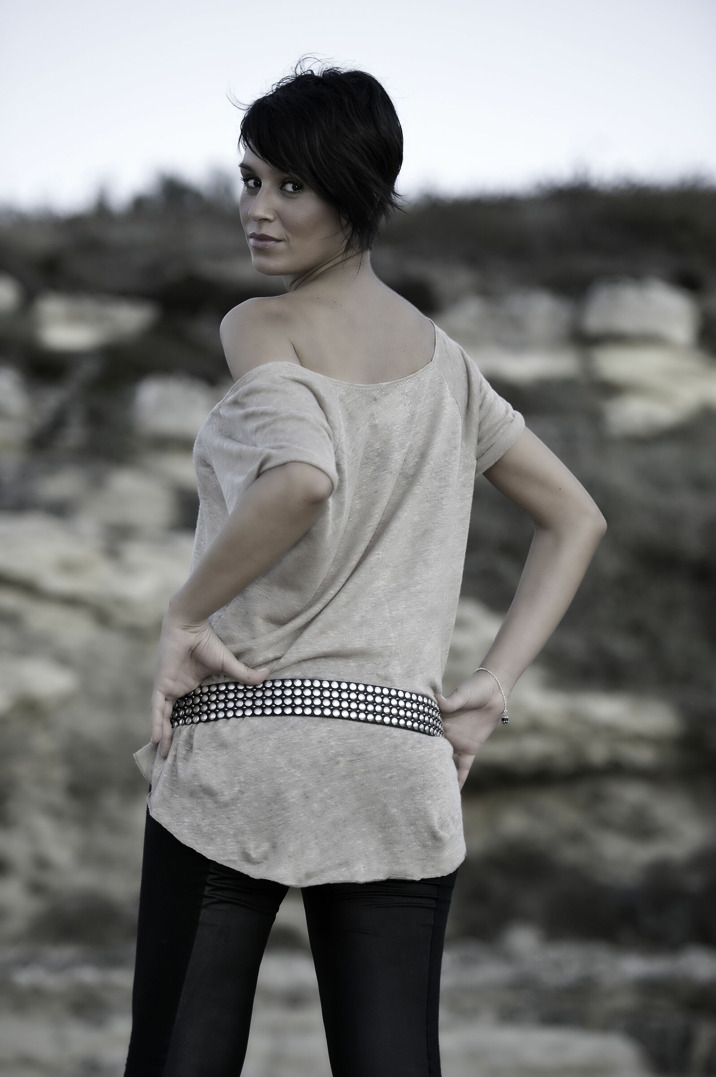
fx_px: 2927
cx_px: 358
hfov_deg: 13.9
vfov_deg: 20.8
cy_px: 538
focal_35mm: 98
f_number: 2.8
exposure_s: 1/100
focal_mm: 98
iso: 200
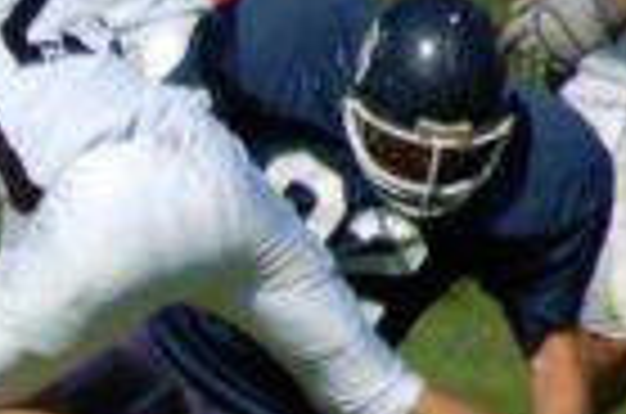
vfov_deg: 1.0
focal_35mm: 1318
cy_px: 369
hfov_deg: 1.6
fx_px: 22866
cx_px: -308
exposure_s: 1/1250
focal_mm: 270
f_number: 5.6
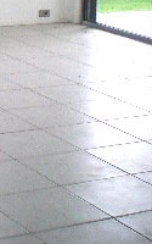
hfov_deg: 9.7
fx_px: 855
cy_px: -32
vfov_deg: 15.7
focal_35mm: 129
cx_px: -107
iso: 64
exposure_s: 1/250
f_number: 3.1
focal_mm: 6.3
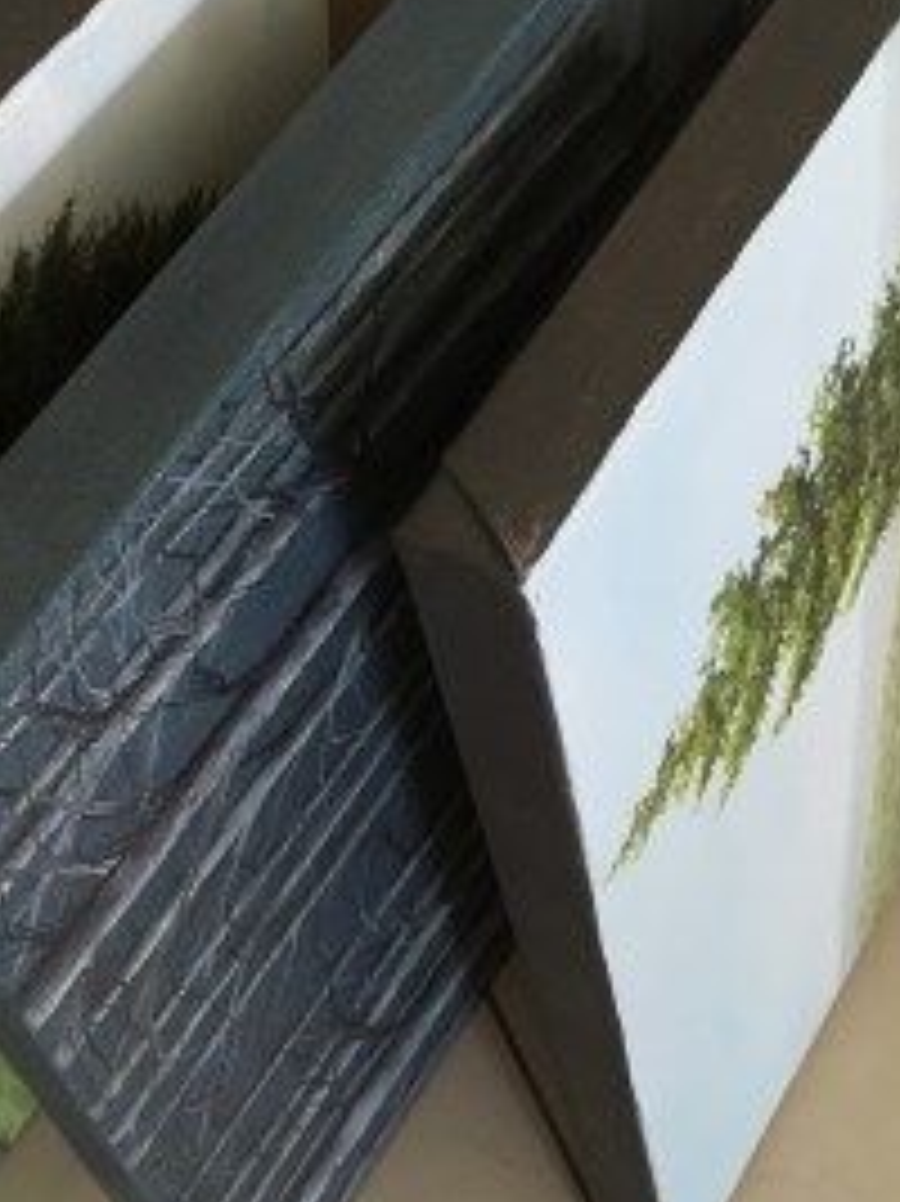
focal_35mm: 58
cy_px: 443
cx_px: 243
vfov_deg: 33.1
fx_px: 2012
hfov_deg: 25.0
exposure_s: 1/33
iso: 250
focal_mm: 4.15
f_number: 2.2
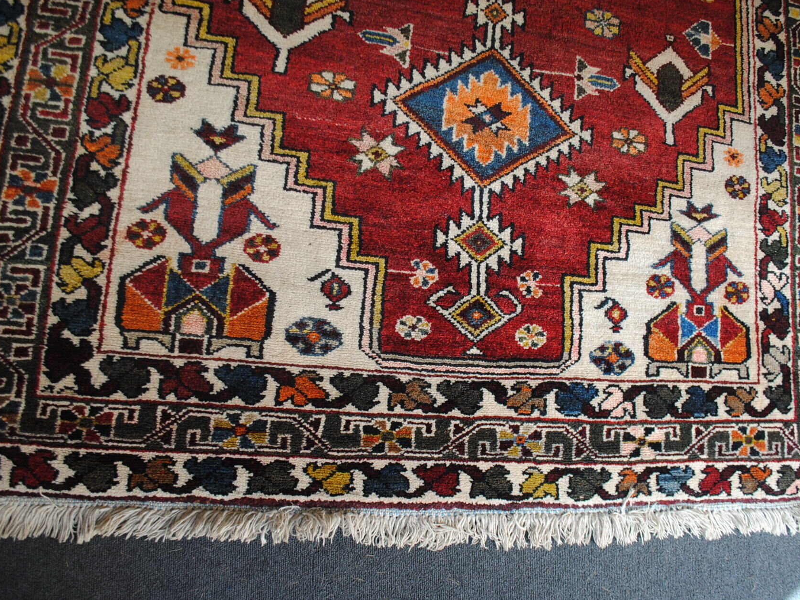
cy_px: 304
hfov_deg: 59.9
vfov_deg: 46.8
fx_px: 693
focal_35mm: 30
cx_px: 436
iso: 200
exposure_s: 1/60
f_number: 4
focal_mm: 18
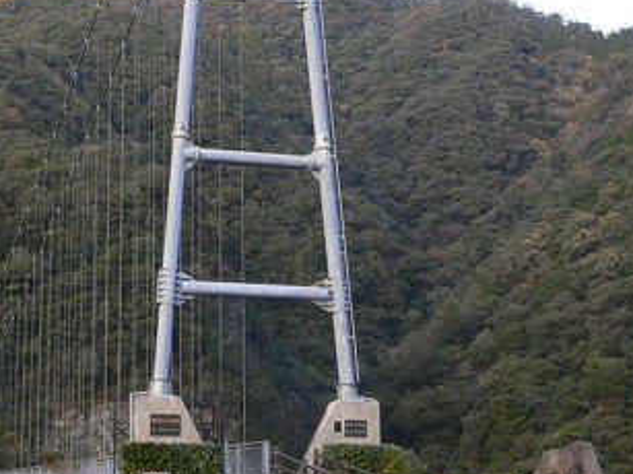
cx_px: 206
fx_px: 1353
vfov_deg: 19.8
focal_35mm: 74
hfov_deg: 26.2
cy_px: 162
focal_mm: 5.8
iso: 100
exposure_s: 1/80
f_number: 2.8
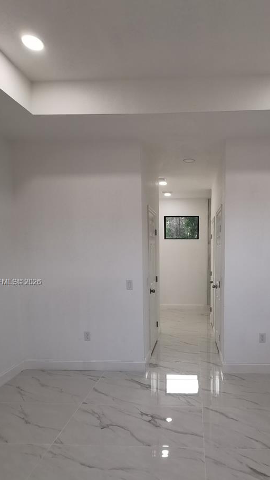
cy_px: 283
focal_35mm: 23
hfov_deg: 48.7
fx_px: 292
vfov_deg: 78.0
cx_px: 181
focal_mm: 2.35
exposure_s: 1/50
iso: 64
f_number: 2.2
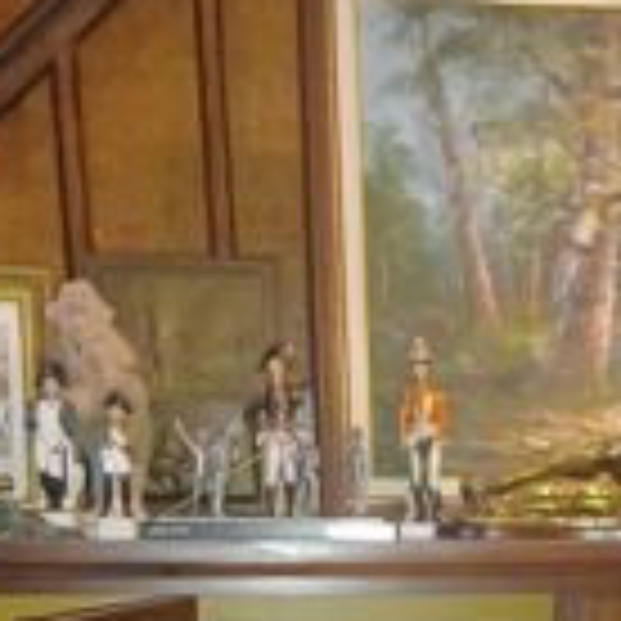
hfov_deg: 21.8
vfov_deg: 20.7
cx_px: 585
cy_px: 788
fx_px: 1563
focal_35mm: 77
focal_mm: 4.6
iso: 1250
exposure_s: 1/20
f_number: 1.8
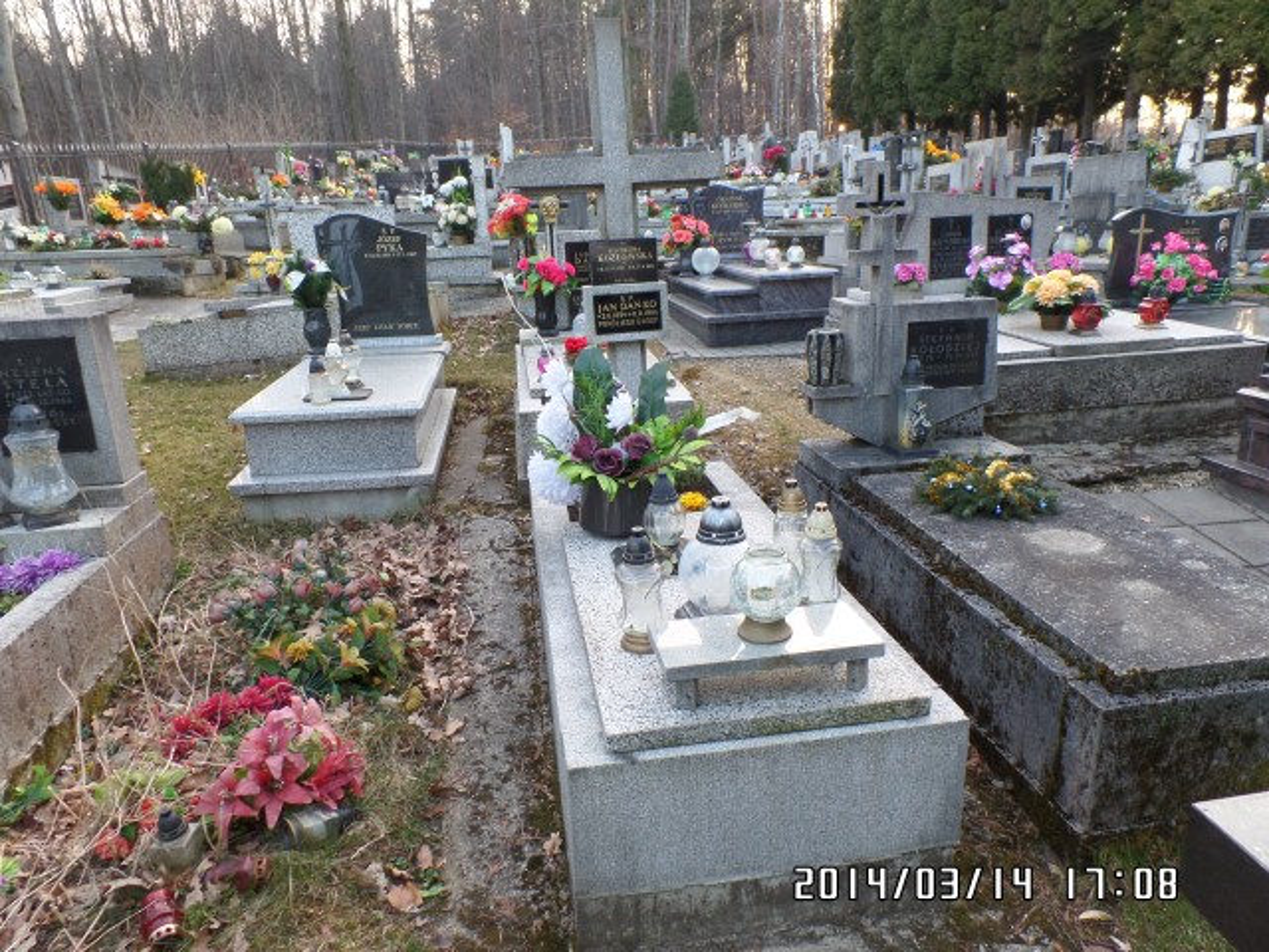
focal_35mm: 23
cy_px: 476
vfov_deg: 58.9
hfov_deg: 73.9
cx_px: 634
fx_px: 843
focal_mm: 4.1
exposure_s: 1/30
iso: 100
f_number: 3.2
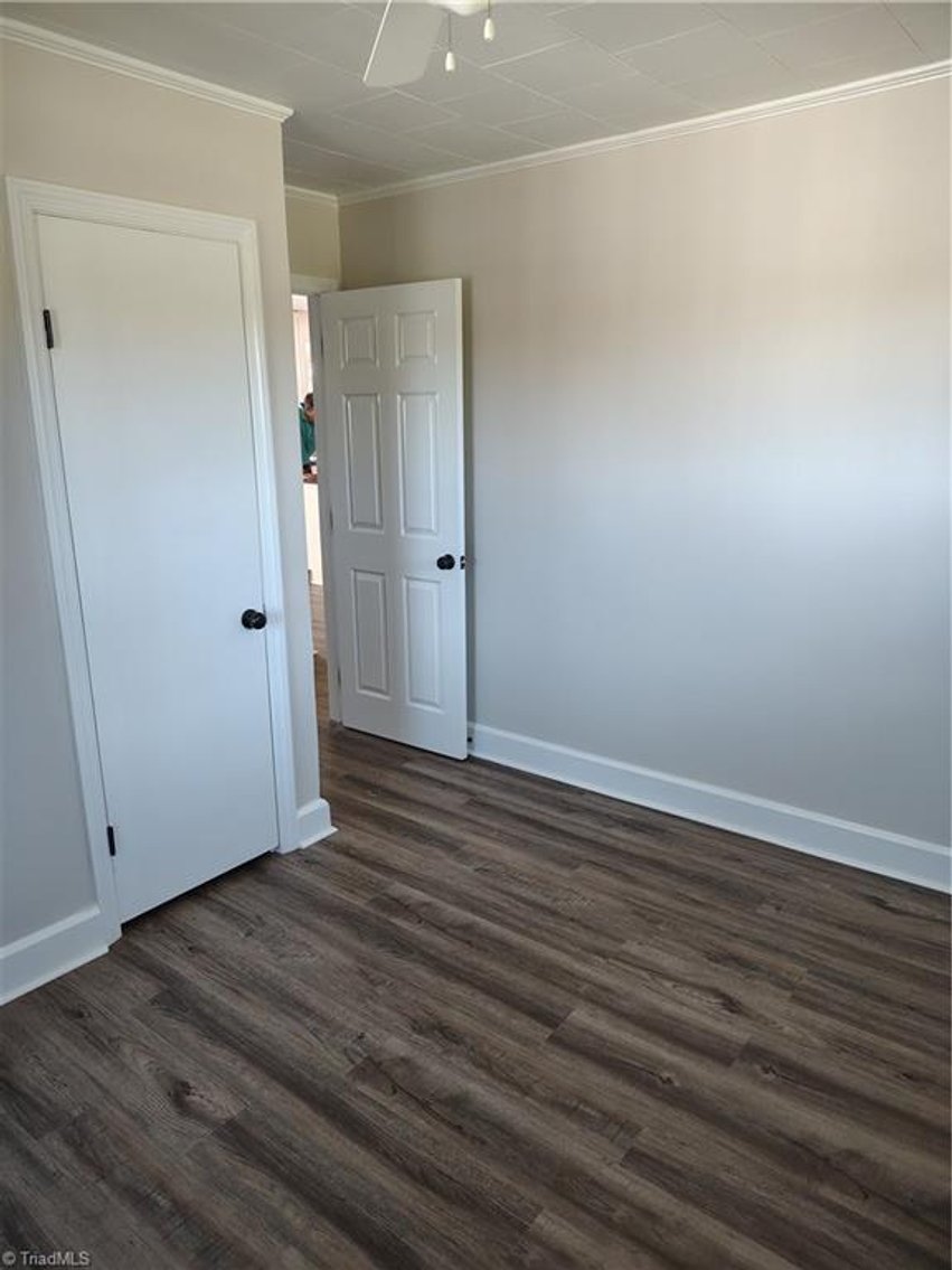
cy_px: 635
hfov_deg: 56.8
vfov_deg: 71.6
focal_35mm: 24
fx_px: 880
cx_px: 476
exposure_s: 1/120
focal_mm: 5.56
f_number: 1.8
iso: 463
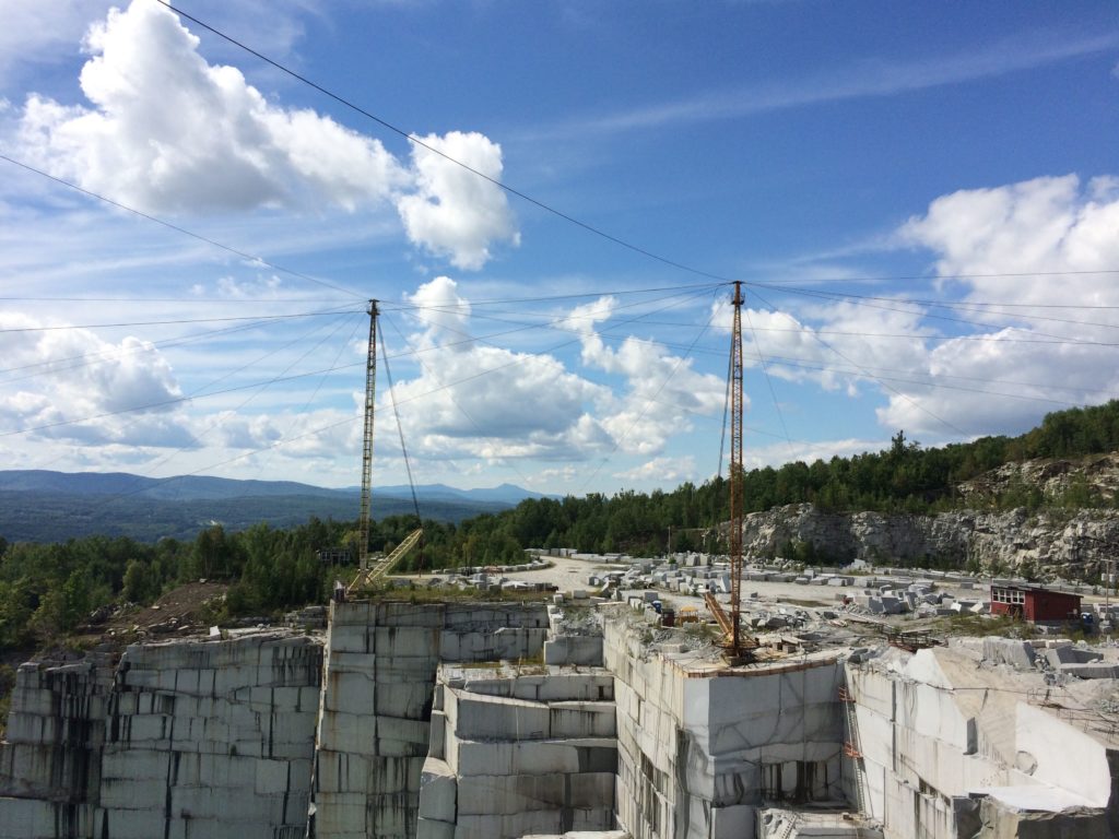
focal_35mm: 29
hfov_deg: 61.7
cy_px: 420
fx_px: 937
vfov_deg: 48.2
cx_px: 560
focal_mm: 4.15
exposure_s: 1/4115
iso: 32
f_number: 2.2
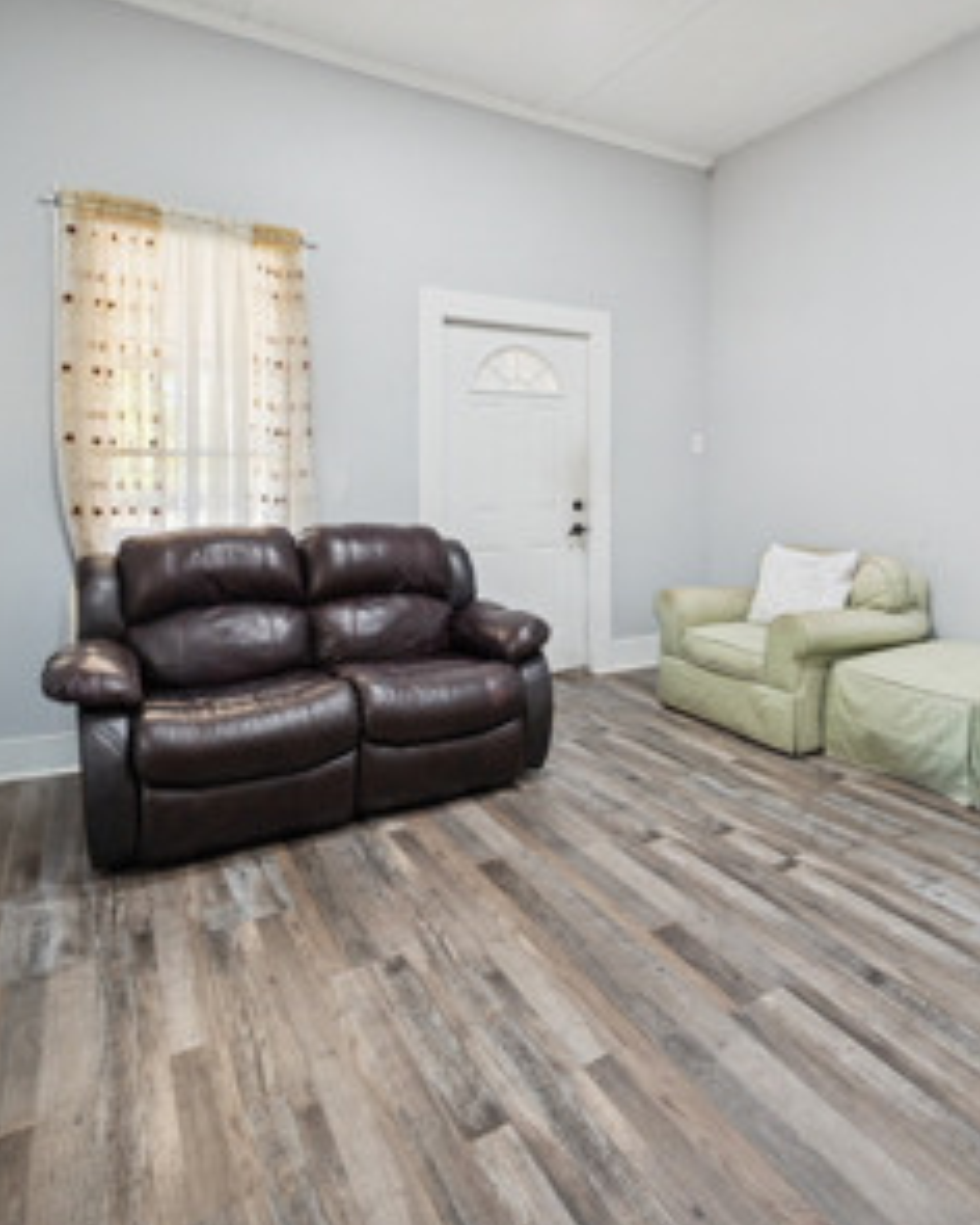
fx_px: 725
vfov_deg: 80.4
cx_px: 554
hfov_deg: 67.8
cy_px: 615
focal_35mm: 20
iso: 400
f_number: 9
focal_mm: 14
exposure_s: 1/15
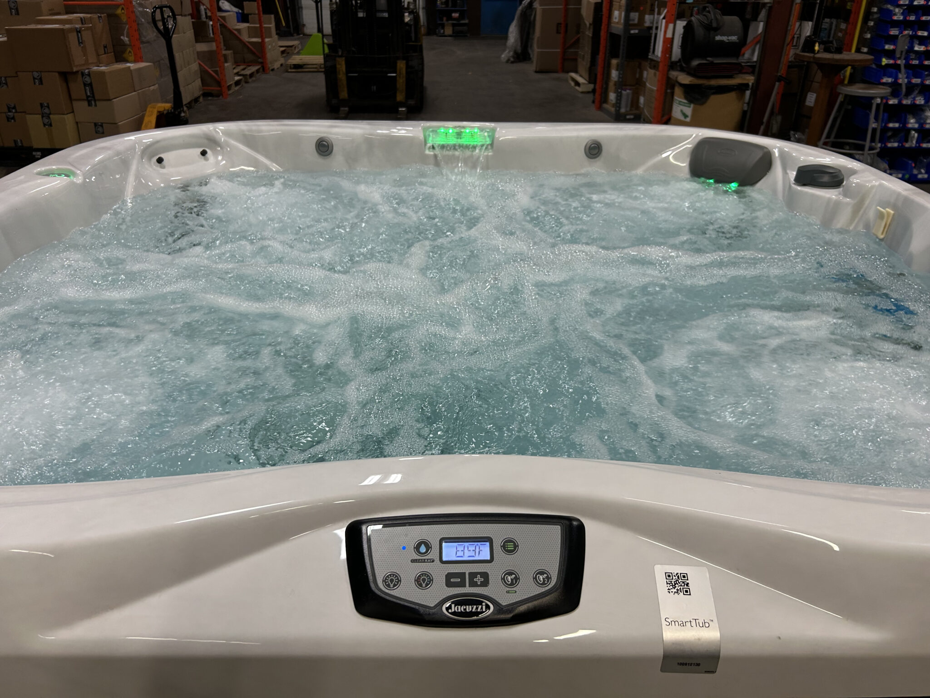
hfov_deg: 67.3
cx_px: 465
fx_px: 699
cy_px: 349
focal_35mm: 26
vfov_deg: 53.1
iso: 100
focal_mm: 5.7
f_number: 1.5
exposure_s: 1/120
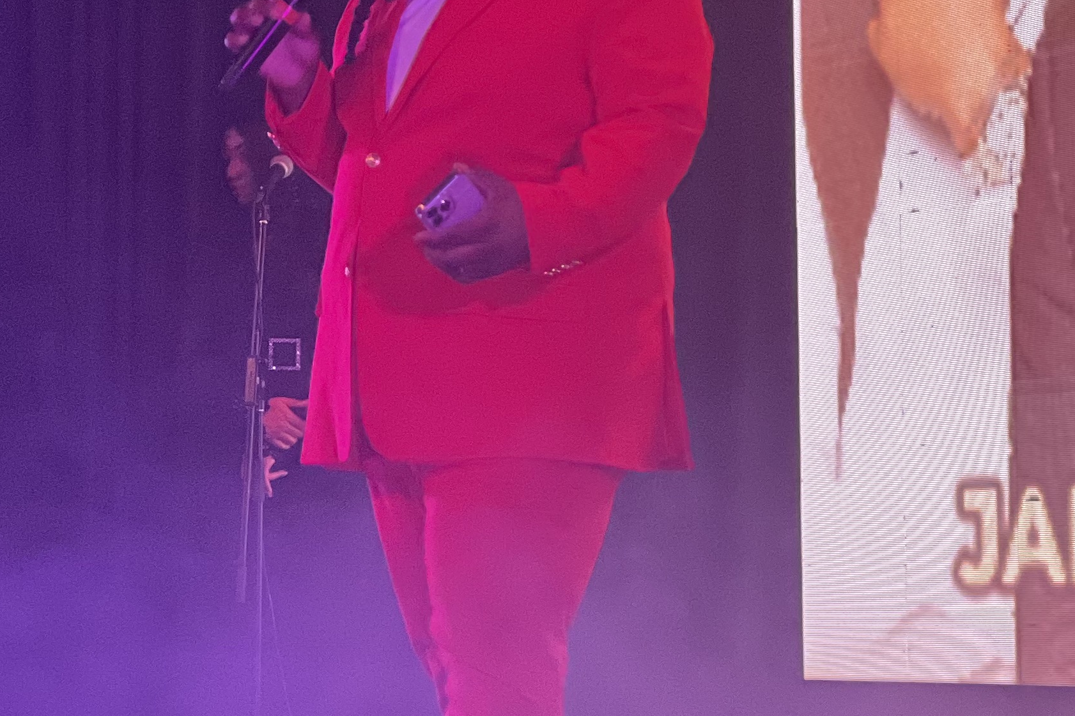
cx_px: 360
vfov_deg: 7.1
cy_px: 217
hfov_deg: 10.7
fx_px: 5732
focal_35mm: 192
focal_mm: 9
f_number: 2.8
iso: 250
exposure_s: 1/120
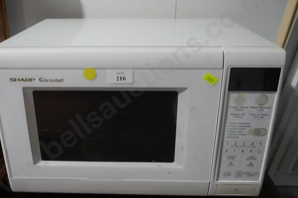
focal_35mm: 35
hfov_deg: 54.2
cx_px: 124
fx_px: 290
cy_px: 97
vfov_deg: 37.9
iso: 200
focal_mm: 14
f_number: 3.5
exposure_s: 1/60
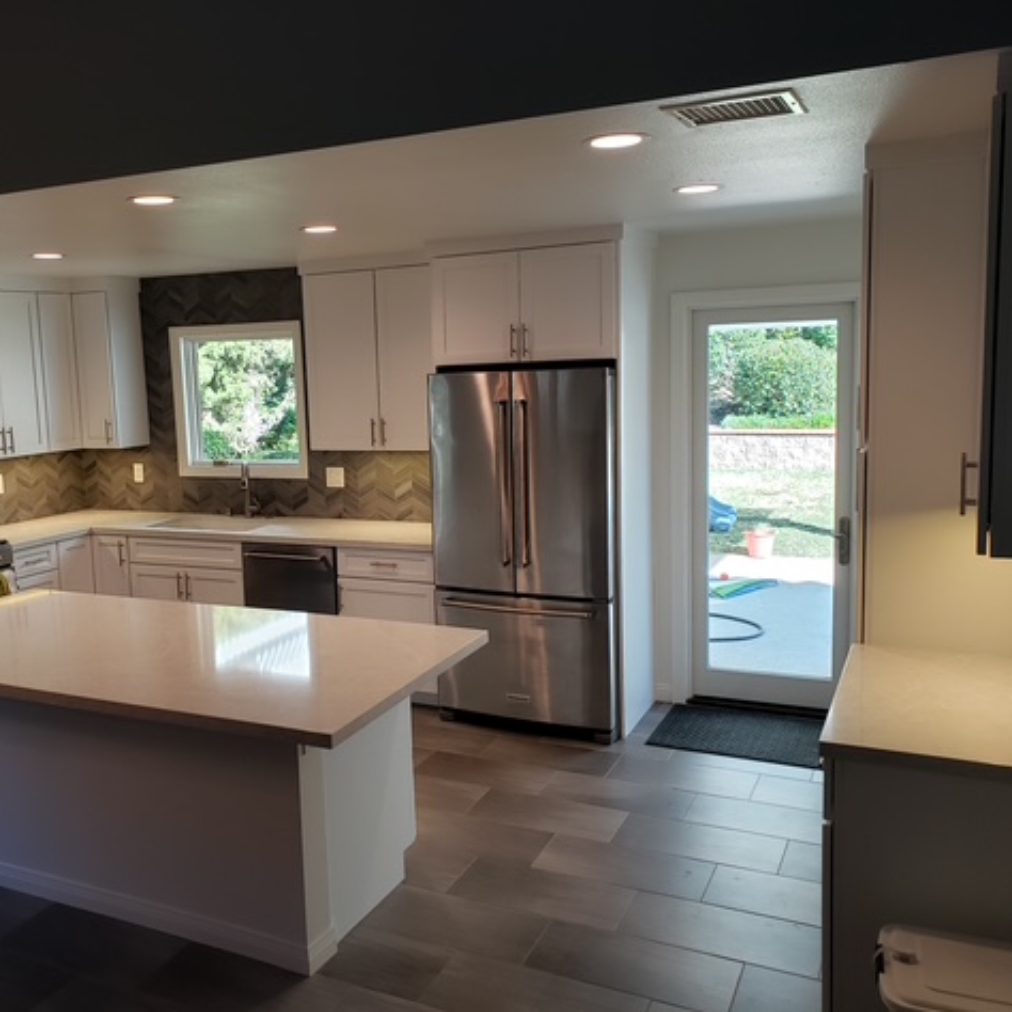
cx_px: 378
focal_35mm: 31
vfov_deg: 52.5
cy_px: 504
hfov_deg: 52.0
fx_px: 1025
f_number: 2.4
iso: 80
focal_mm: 4.3
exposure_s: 1/60
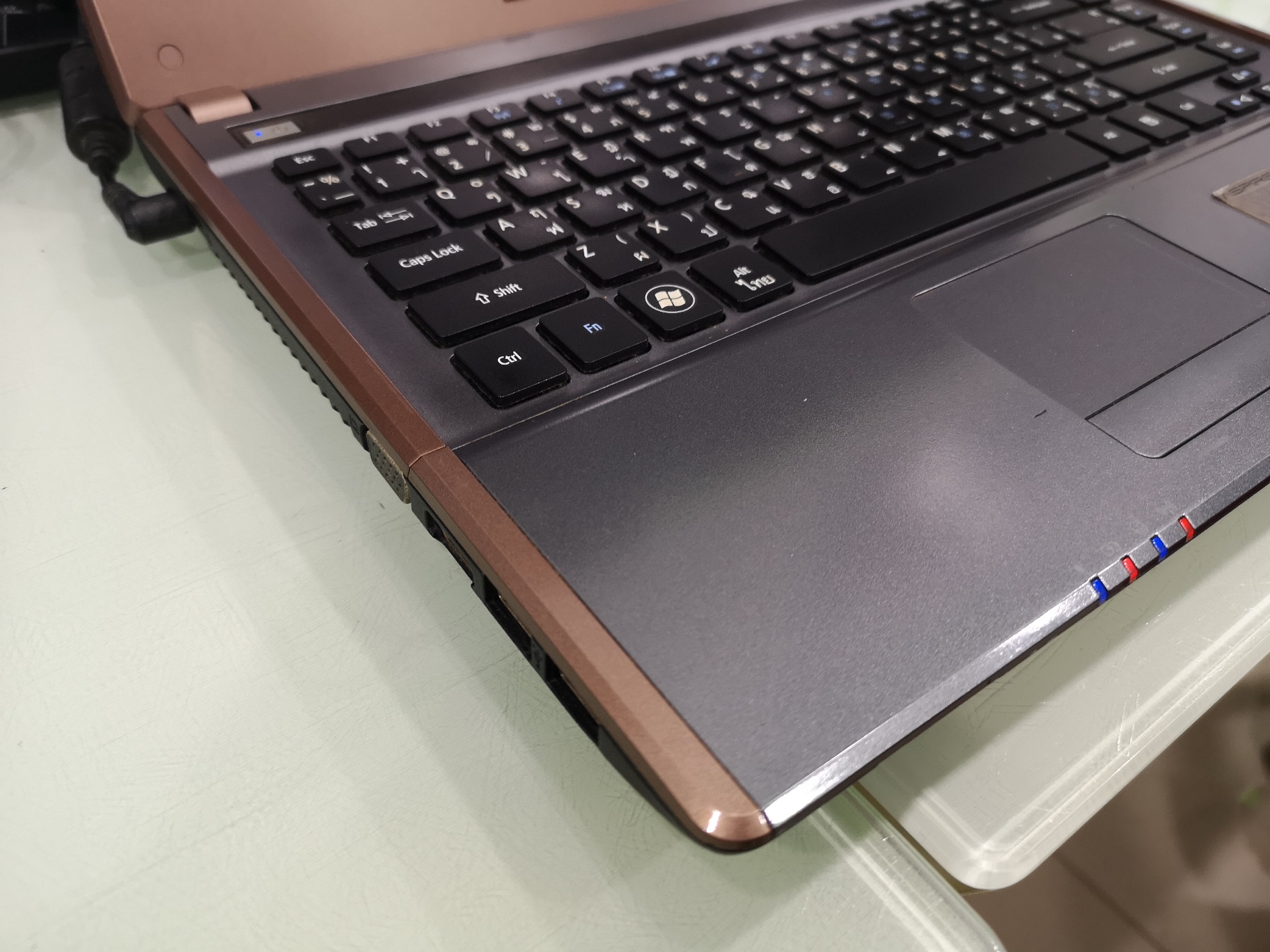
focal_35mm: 27
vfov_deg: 51.4
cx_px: 635
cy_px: 476
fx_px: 991
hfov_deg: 65.3
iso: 160
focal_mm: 3.95
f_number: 1.8
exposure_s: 1/33.3
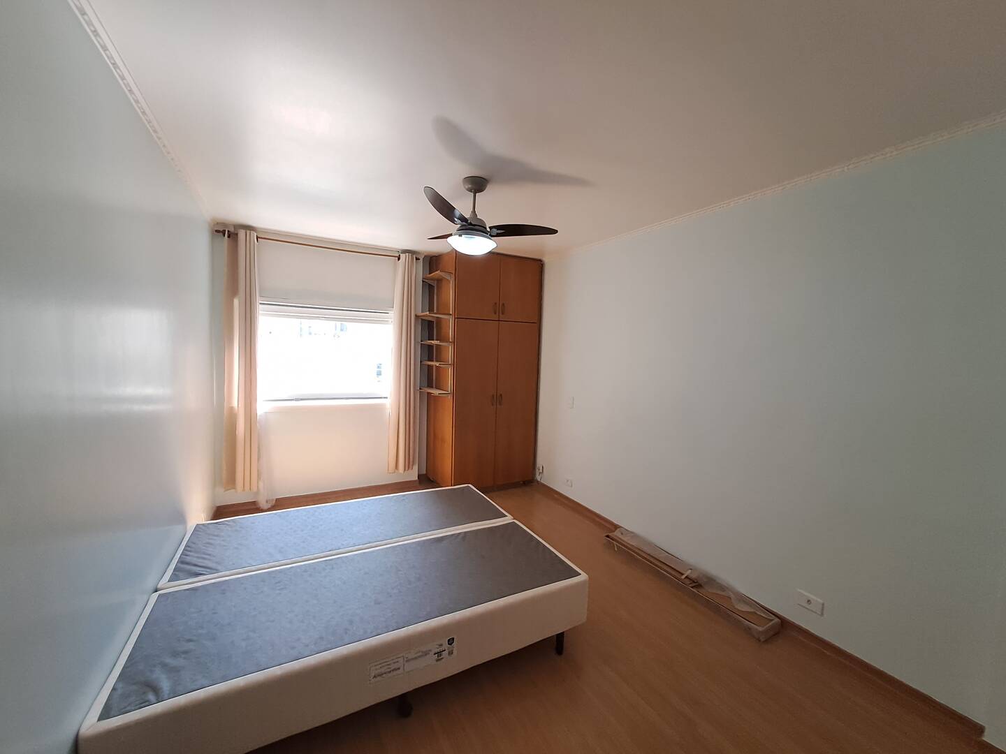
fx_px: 378
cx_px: 503
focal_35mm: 13
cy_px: 377
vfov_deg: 89.9
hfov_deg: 106.2
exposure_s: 1/100
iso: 64
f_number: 2.2
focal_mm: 1.42
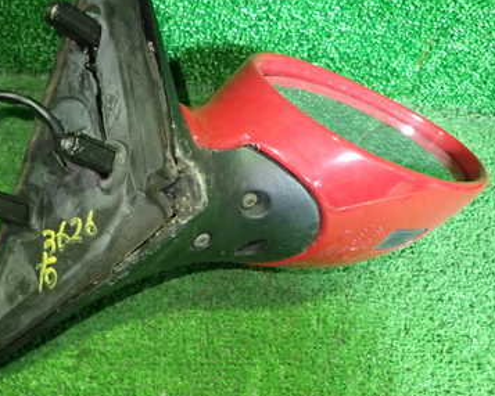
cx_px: 184
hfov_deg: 44.4
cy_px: 141
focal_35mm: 41
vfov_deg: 36.2
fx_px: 601
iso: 500
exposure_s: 1/30
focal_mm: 4.5
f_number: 2
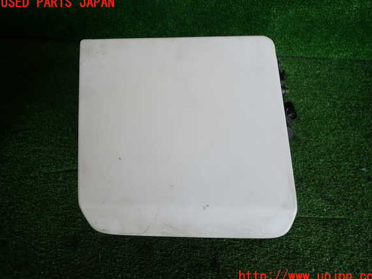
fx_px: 279
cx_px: 191
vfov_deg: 53.1
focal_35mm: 26
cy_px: 140
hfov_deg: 67.3
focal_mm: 4.5
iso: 100
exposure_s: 1/160
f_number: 2
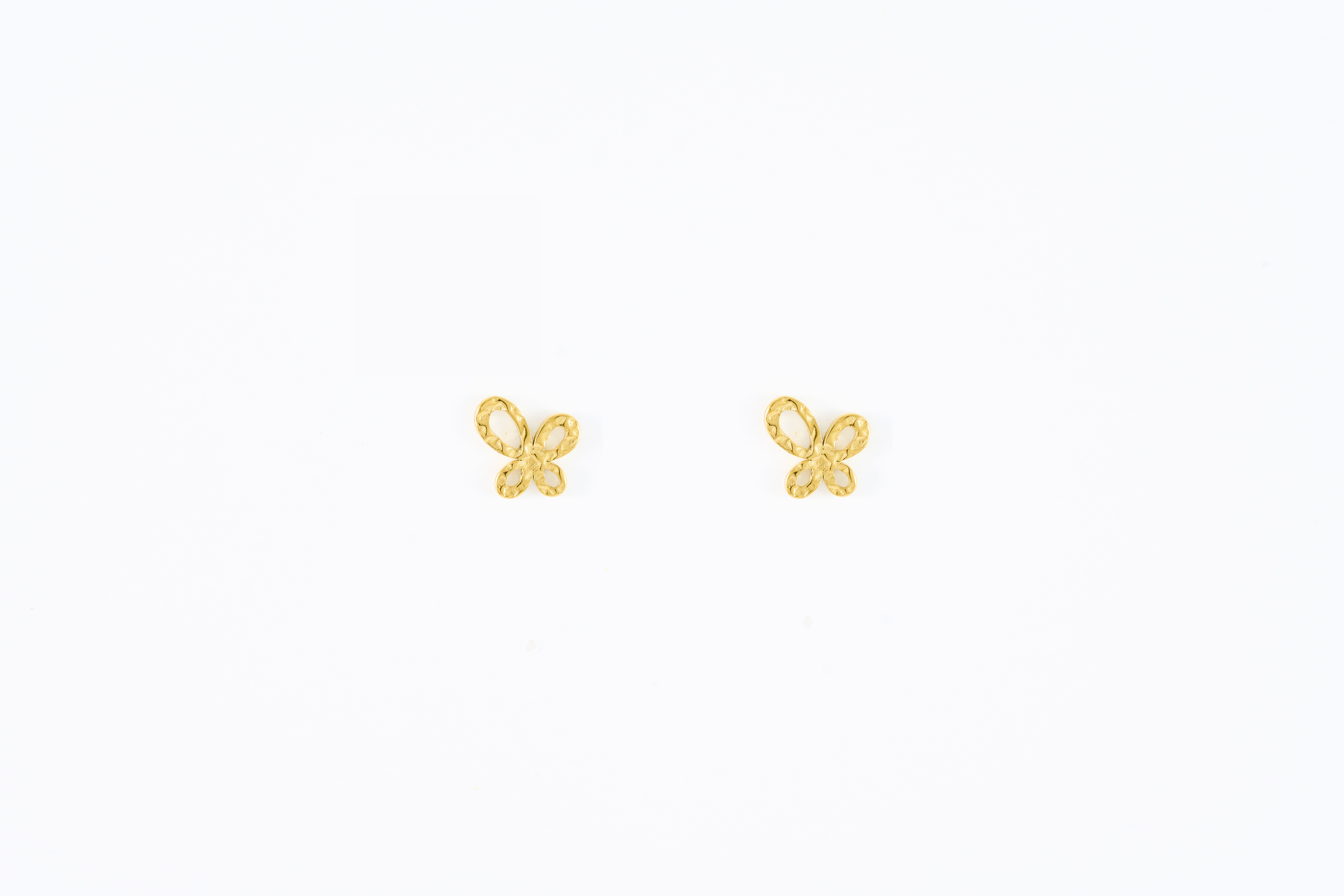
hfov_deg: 19.5
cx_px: 672
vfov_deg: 13.0
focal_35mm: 105
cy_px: 448
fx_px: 3920
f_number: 8
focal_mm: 105
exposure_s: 1/100
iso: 200
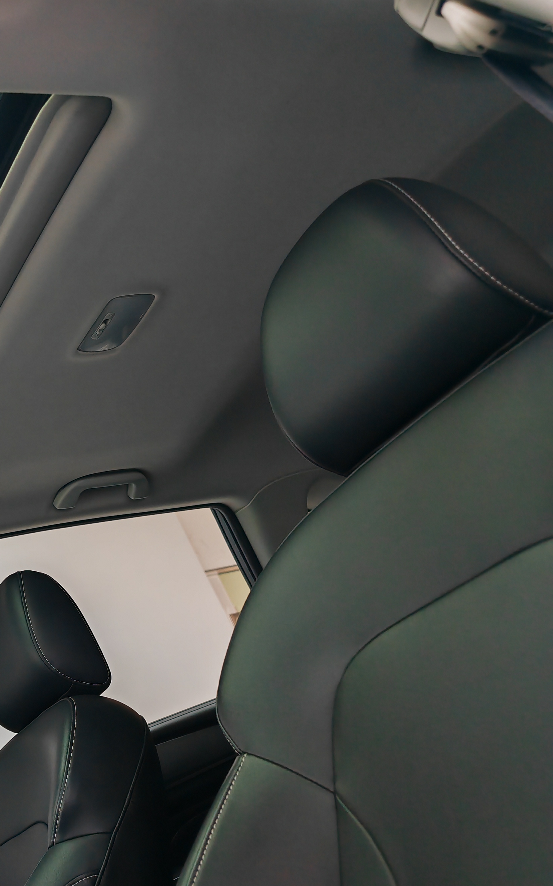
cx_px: -50
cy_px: 440
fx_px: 941
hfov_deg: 29.6
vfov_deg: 50.4
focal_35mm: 39
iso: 80
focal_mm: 7.62
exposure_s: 1/50
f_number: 1.6
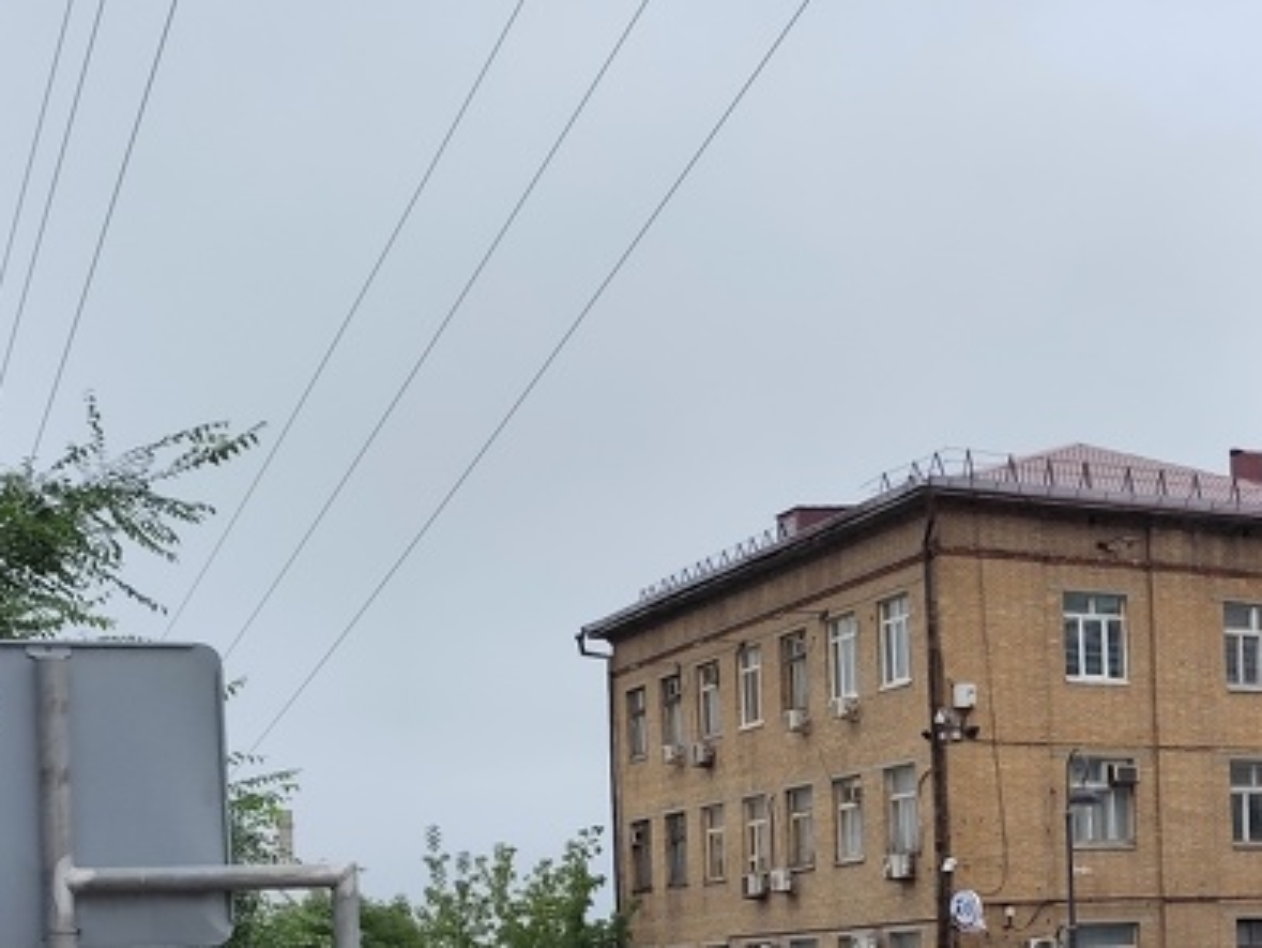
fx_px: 2152
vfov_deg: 24.2
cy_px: 848
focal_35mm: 59
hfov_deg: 30.7
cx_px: 1214
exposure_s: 1/1027
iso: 50
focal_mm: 6.19
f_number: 1.65
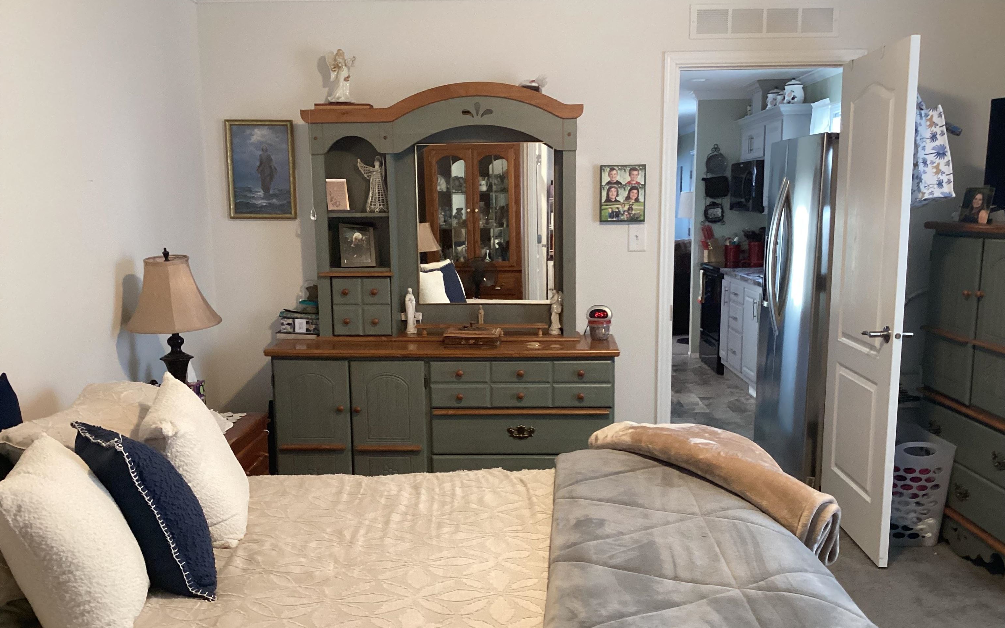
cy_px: 350
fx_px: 904
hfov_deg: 58.1
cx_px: 503
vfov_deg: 38.3
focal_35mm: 33
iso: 250
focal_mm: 3.3
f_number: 2.4
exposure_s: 1/40
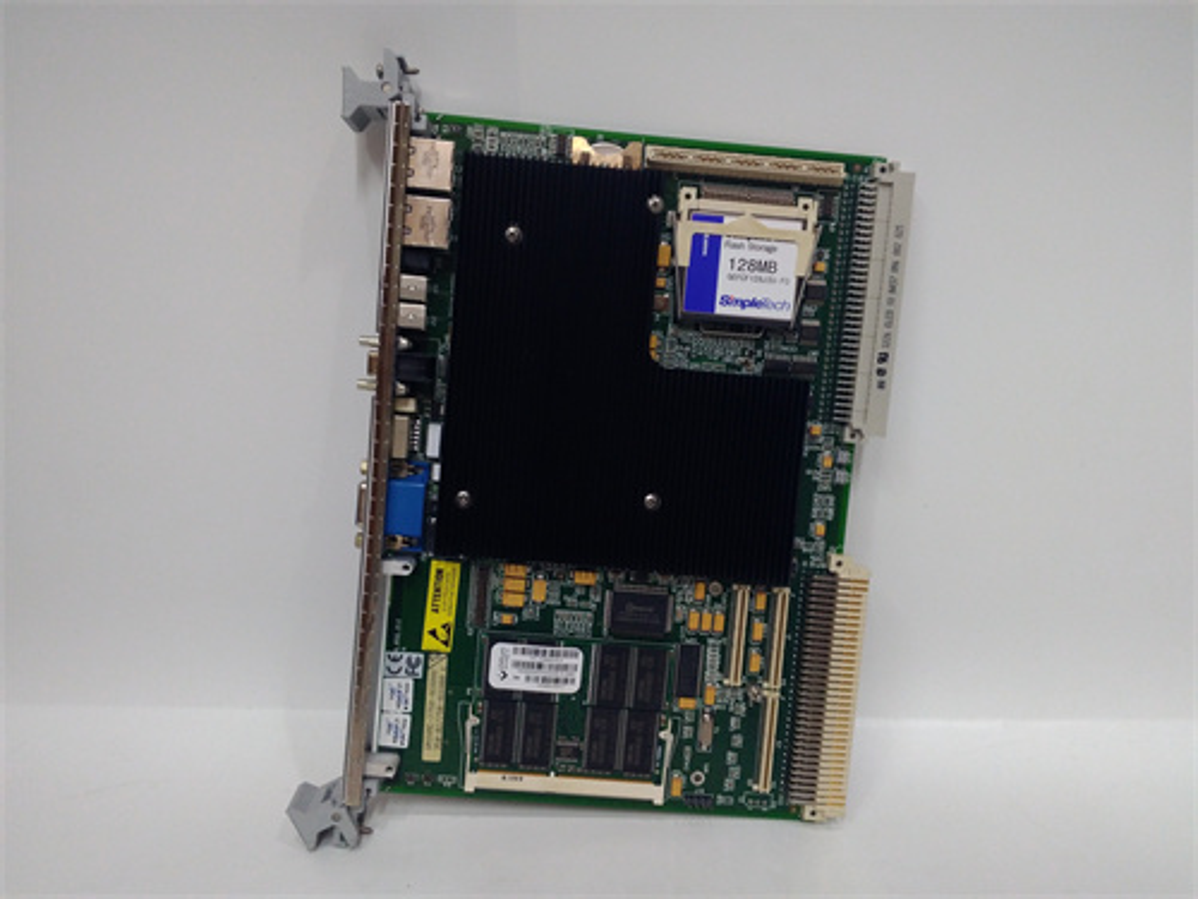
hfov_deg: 65.3
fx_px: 934
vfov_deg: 51.4
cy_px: 450
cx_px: 599
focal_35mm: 27
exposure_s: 1/33
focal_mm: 3.79
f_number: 2
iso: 285
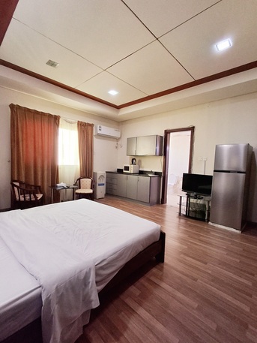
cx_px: 128
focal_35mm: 16
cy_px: 172
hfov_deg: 78.1
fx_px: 158
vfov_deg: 94.5
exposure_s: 1/50
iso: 250
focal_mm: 1.64
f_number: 2.2
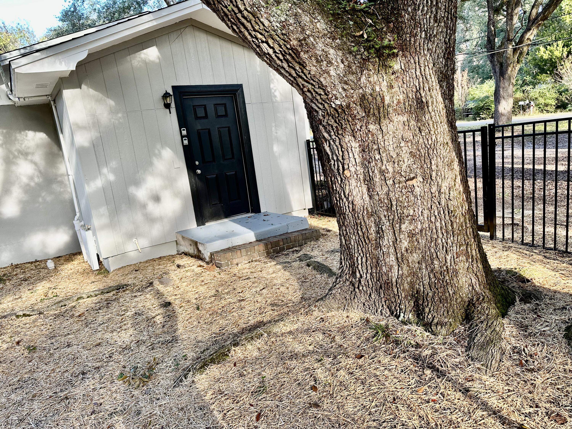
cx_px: 286
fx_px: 397
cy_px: 214
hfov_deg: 71.6
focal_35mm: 24
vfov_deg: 56.8
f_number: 1.78
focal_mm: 6.86
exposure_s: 1/130
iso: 64
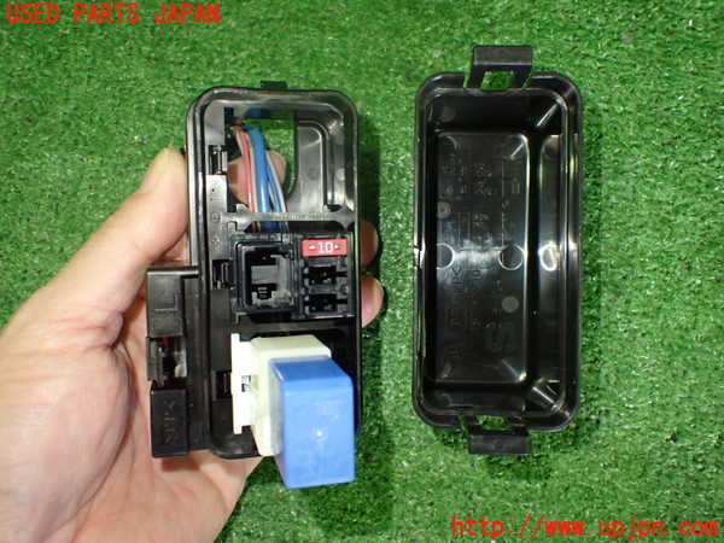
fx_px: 627
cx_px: 362
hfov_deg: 60.0
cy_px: 272
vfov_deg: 46.8
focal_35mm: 30
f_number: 2.3
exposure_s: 1/80
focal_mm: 5.4
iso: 800
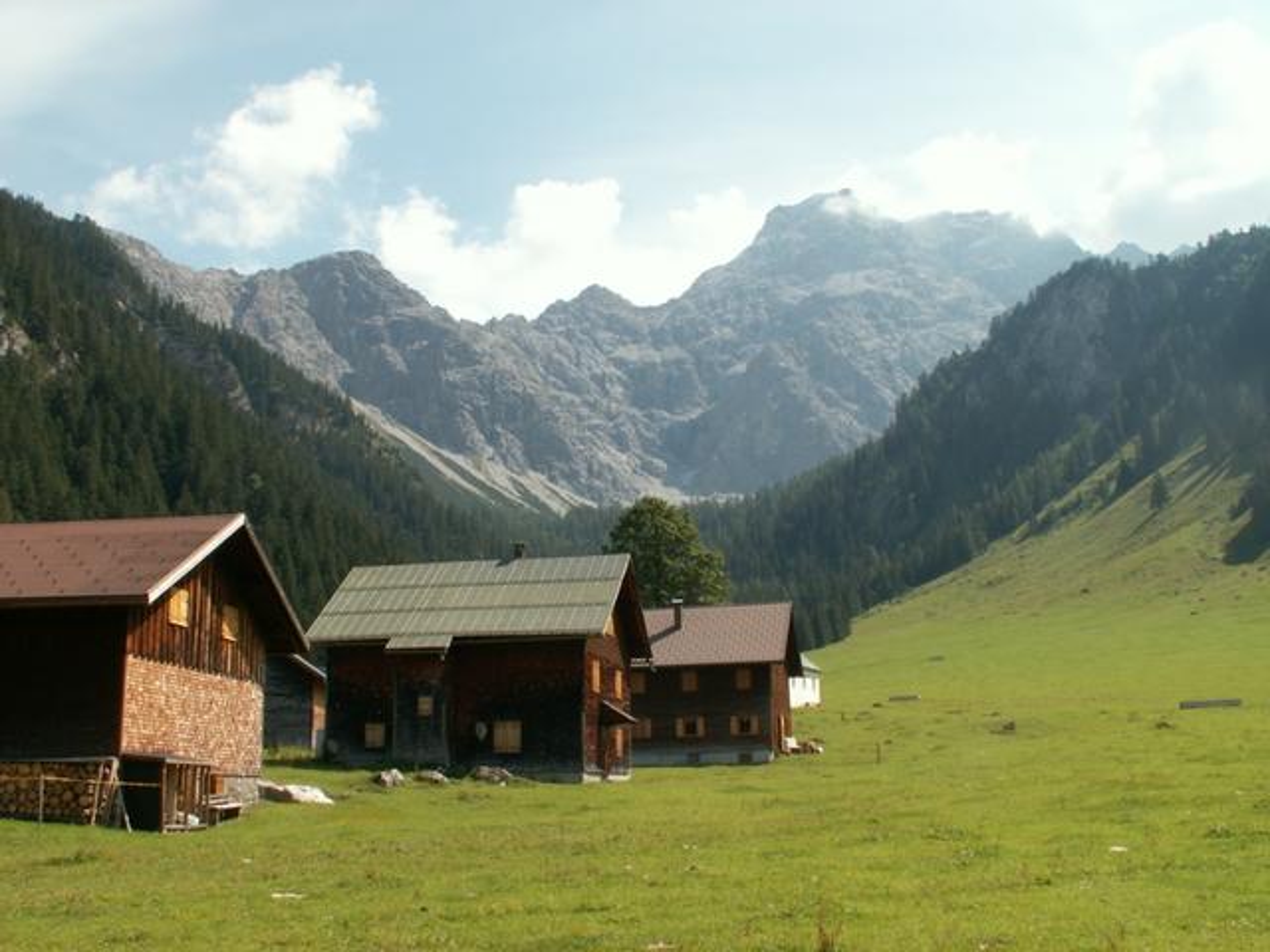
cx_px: 635
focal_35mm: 35
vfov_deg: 40.7
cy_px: 476
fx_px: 1284
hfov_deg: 52.6
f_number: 6.3
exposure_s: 1/160
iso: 50
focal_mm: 5.86
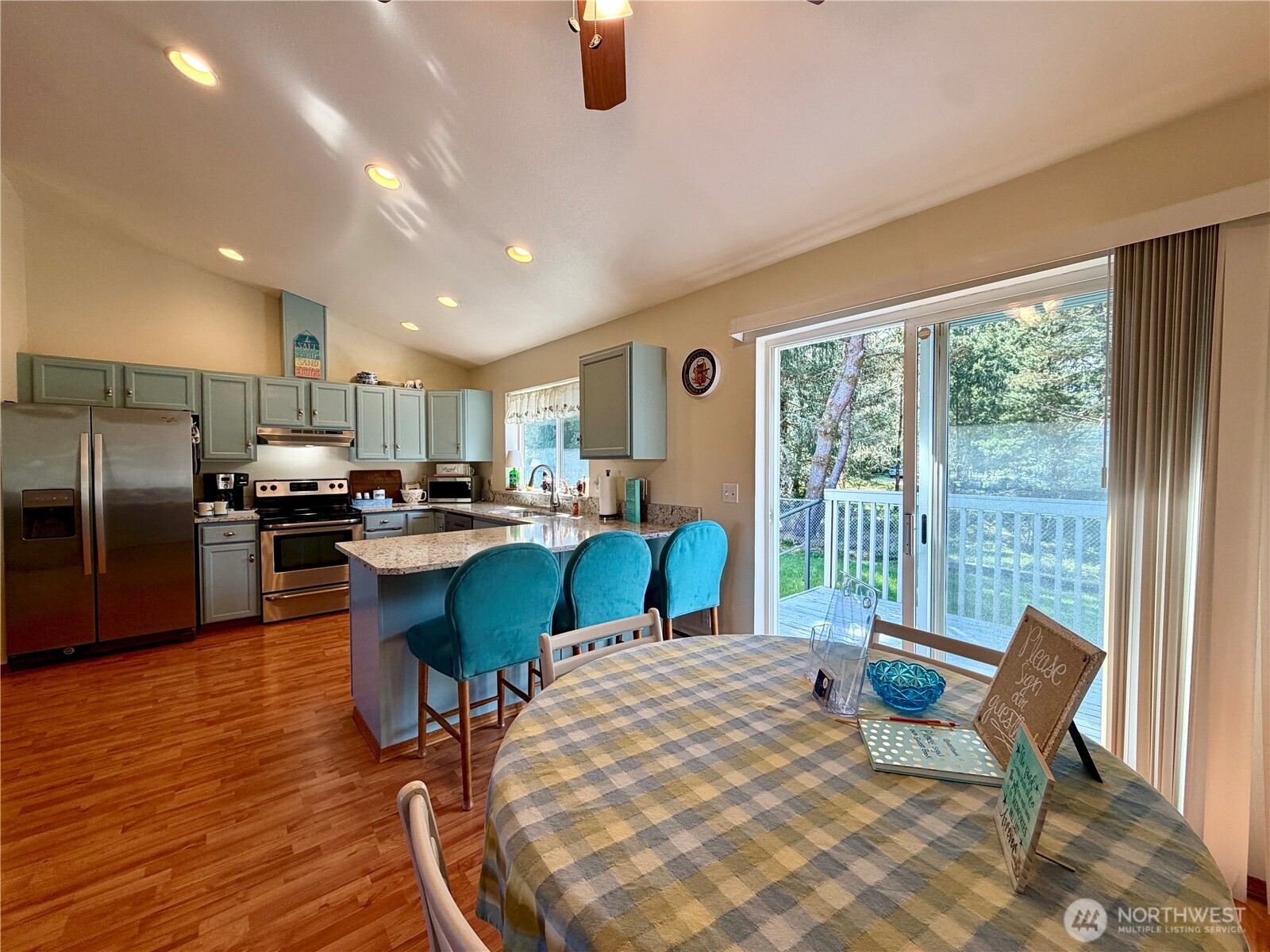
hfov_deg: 102.1
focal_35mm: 14
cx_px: 635
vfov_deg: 85.7
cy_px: 476
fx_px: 514
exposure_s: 1/120
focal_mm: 2.22
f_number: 2.2
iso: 100
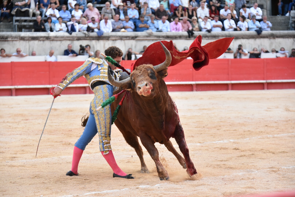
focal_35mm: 135
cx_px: 148
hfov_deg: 15.2
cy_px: 98
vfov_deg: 10.2
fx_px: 1106
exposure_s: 1/640
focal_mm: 135
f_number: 5.6
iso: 3600
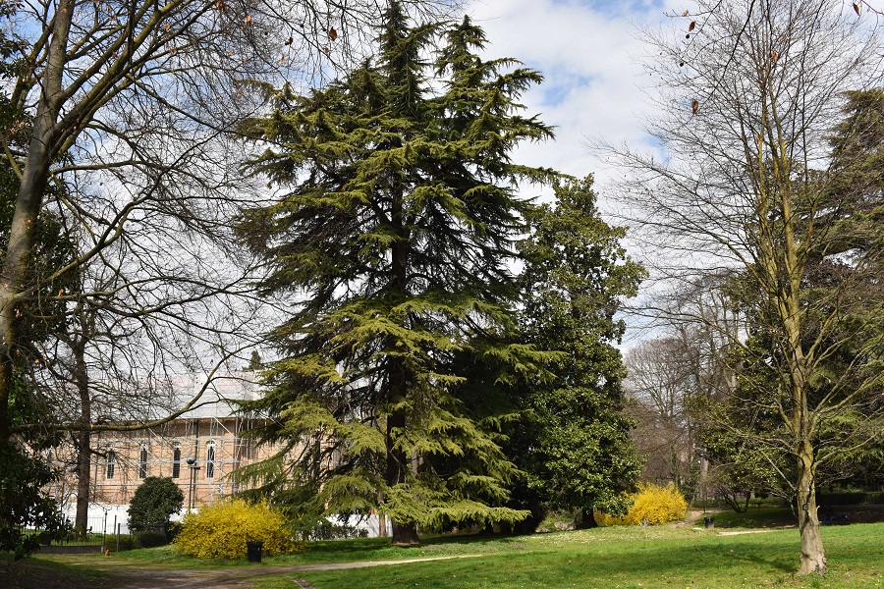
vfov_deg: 38.4
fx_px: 847
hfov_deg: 55.1
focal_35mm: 34
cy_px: 294
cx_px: 442
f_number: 10
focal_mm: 23
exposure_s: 1/200
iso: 100
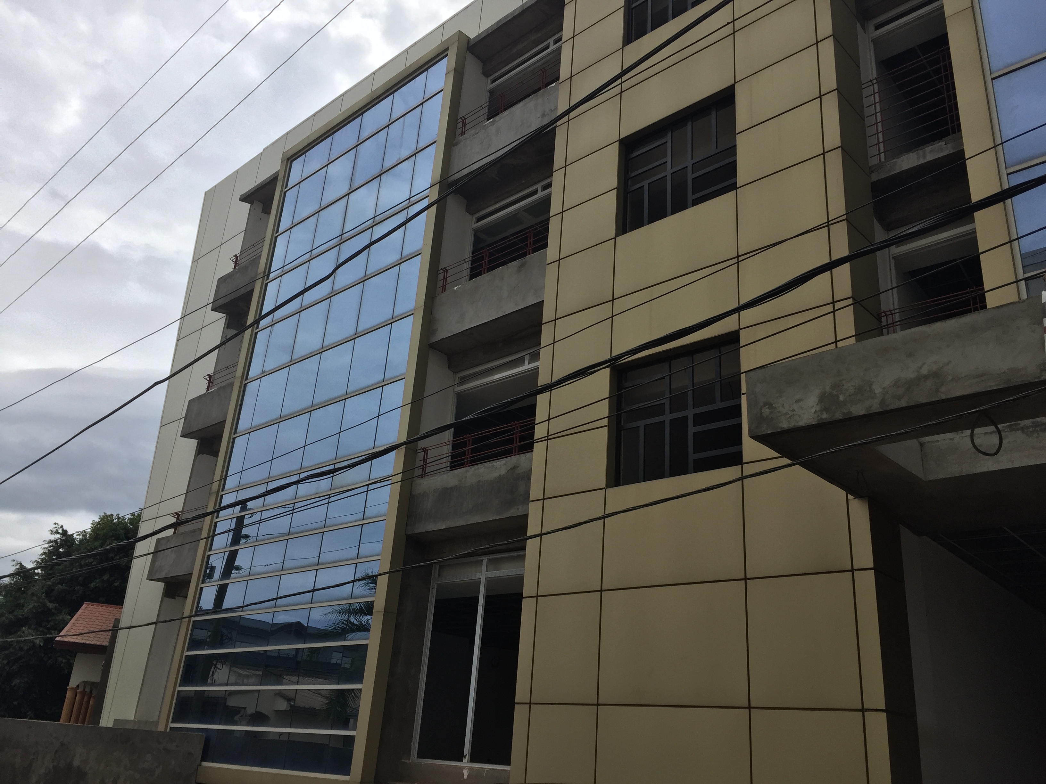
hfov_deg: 61.7
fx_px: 876
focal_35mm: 29
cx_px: 523
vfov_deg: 48.2
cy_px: 392
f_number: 2.2
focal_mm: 4.15
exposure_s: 1/2639
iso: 32
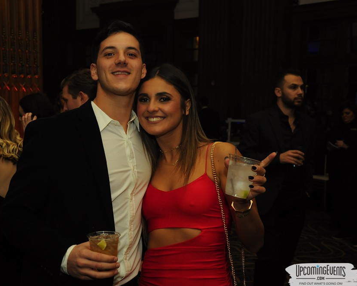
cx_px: 142
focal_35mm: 51
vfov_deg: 29.7
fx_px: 539
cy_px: 143
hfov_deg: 36.5
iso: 800
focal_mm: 30
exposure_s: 1/60
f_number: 5.6
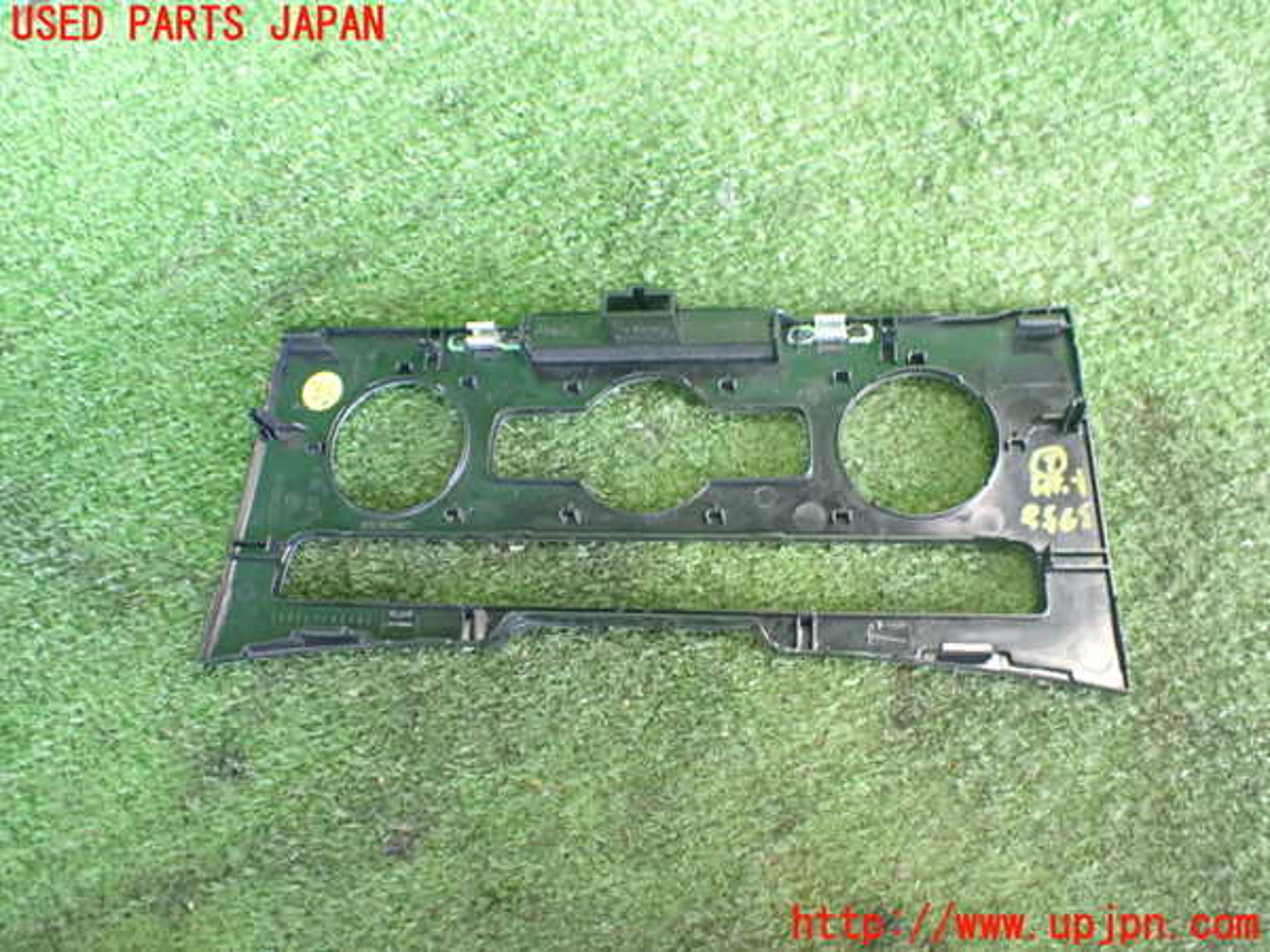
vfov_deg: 46.8
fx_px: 1101
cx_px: 635
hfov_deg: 60.0
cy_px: 476
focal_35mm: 30
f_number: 2.3
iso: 800
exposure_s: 1/50
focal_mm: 5.4
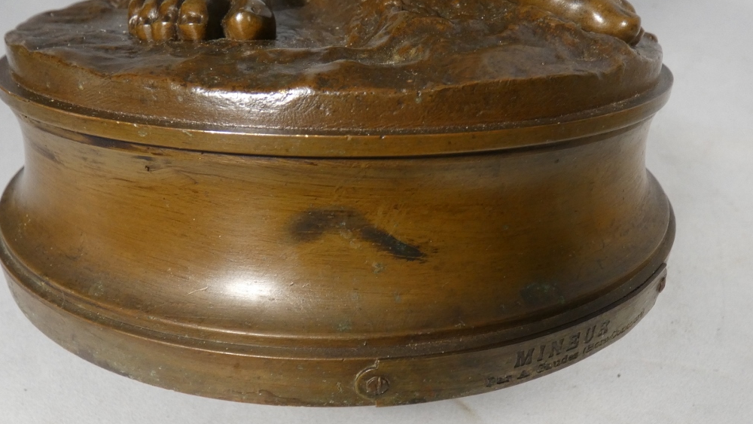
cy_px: 273
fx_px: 579
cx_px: 376
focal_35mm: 29
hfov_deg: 66.1
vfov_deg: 39.8
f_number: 3.1
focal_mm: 4.6
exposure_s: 1/125
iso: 250
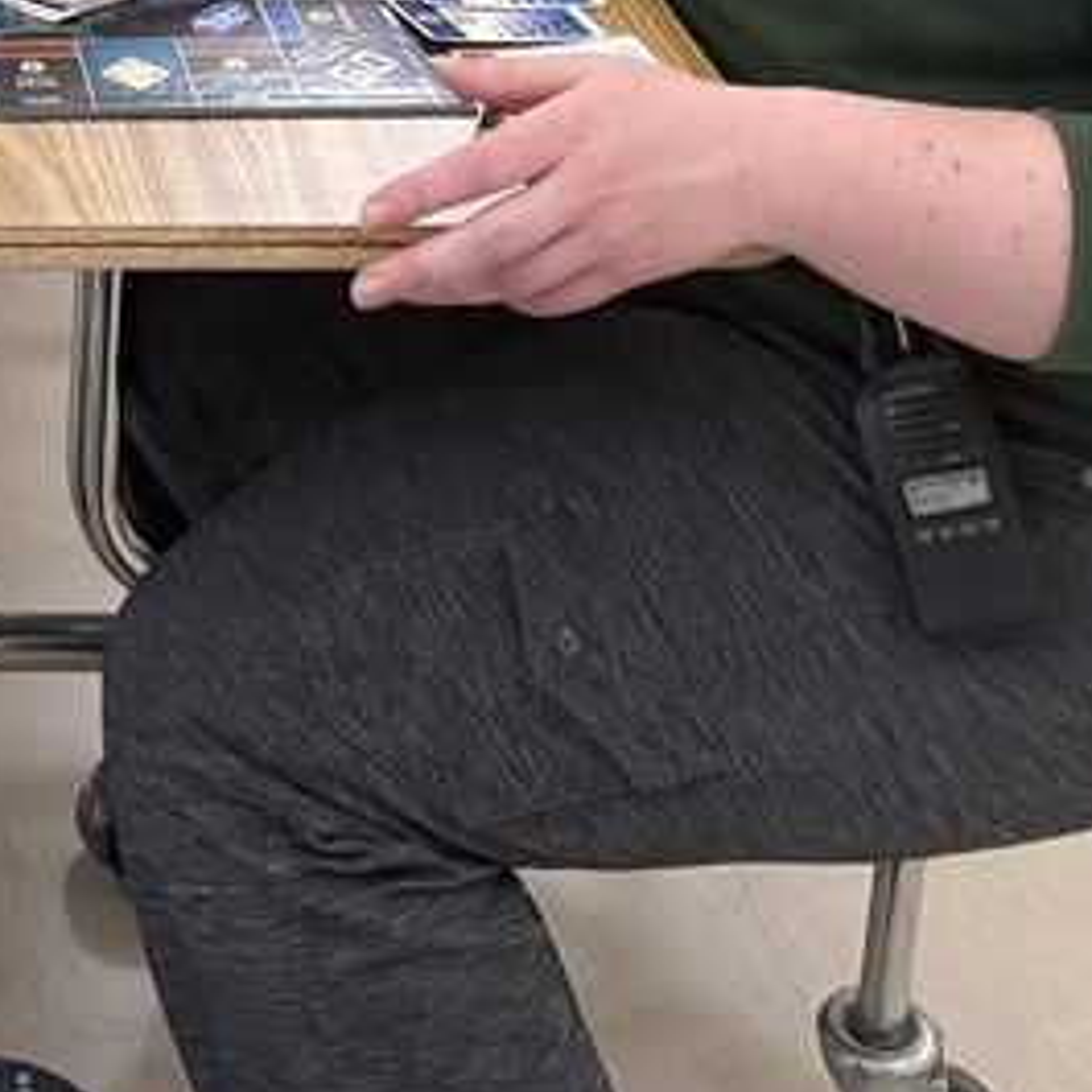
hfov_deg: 20.2
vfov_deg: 19.3
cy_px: -371
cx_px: -95
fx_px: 2927
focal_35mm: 82
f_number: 1.78
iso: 500
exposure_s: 1/60
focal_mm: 6.76
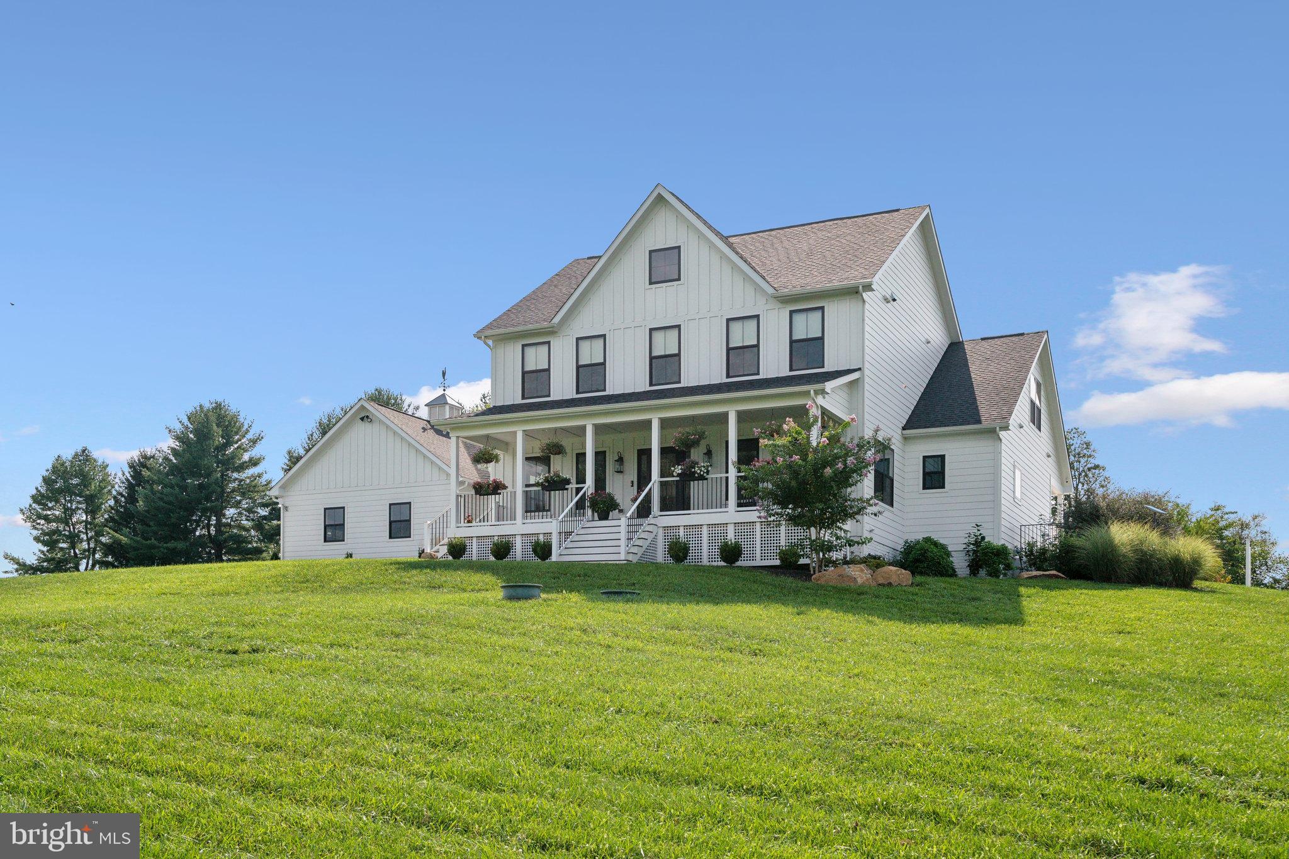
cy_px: 430
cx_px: 644
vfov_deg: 37.8
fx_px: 1253
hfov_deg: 54.4
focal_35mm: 35
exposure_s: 1/2500
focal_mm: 35
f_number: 8
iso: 640
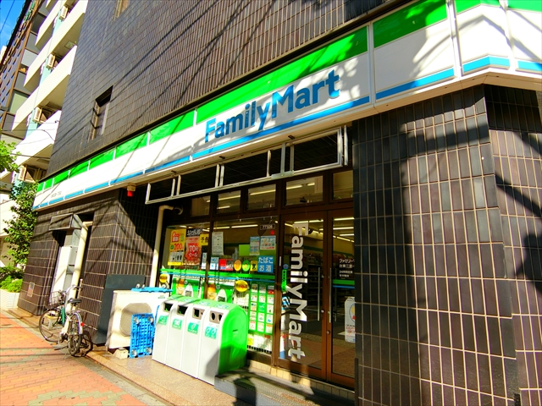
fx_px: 297
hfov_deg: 84.7
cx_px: 271
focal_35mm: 19
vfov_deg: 68.7
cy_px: 203
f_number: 6.9
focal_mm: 4.06
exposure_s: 1/160
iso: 80
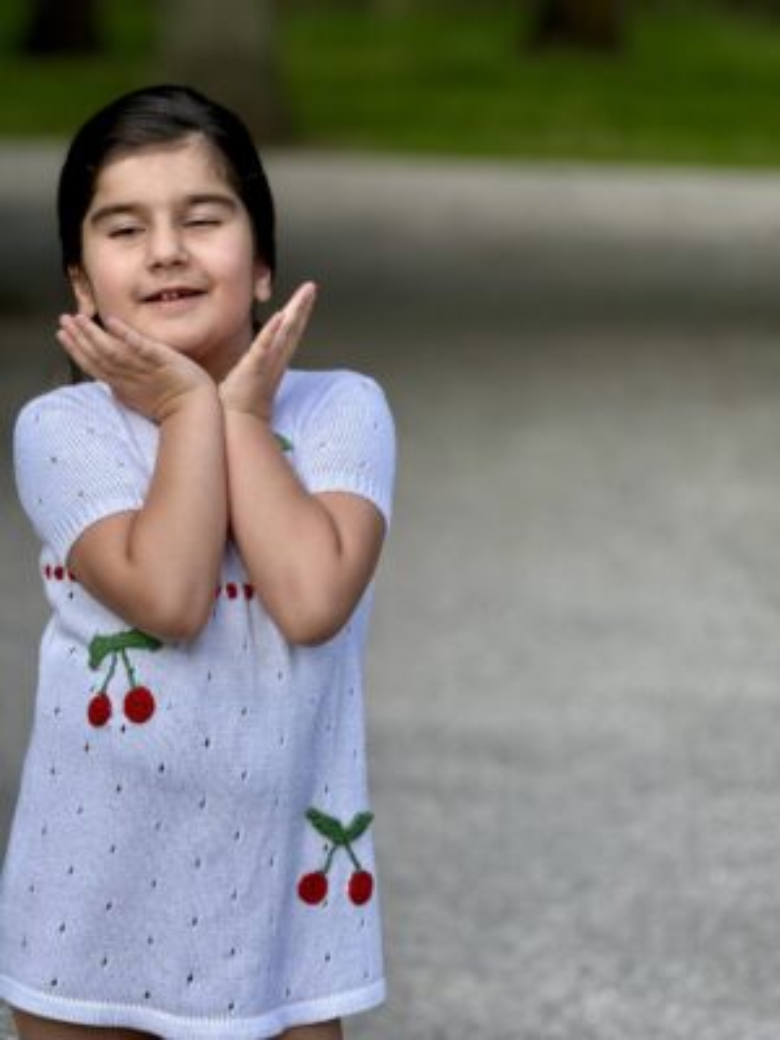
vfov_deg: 16.4
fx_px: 3605
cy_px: 520
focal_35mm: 120
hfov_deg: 12.3
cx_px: 390
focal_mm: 15.66
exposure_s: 1/220
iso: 64
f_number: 2.8
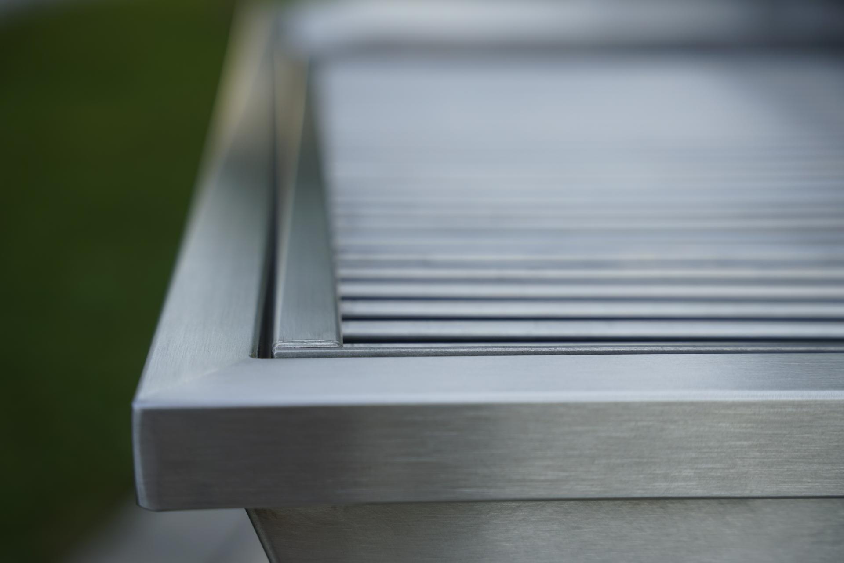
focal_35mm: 57
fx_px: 1339
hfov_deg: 35.0
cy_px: 282
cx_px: 422
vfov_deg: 23.7
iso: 100
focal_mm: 57.1
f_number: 3.5
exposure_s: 1/320
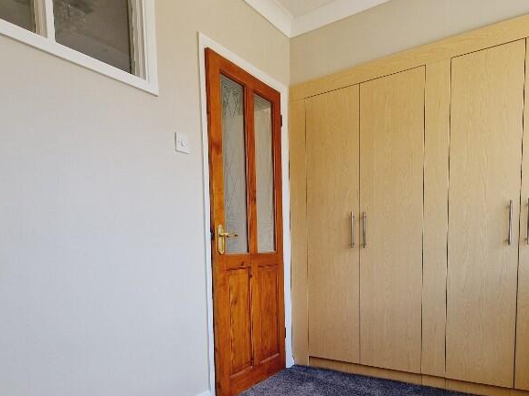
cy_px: 278
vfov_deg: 57.0
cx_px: 260
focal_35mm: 23
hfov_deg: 73.9
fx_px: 351
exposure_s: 1/188
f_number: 2.2
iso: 50
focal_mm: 2.2
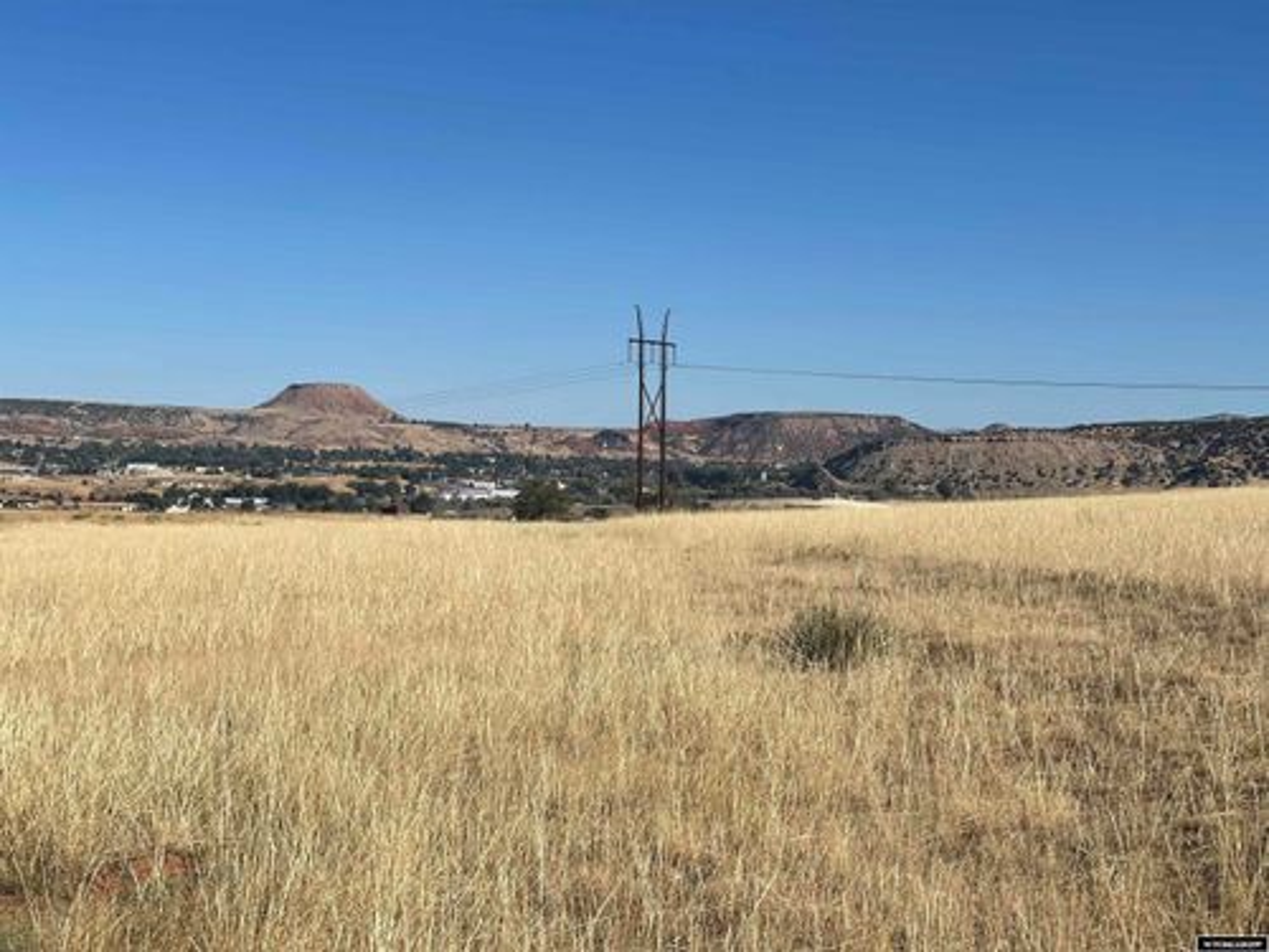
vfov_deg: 22.9
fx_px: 2346
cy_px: 476
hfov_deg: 30.3
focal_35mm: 64
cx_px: 634
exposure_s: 1/2481
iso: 20
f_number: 2.2
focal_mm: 7.5
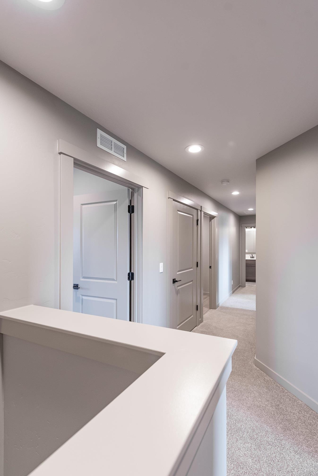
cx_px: 178
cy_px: 261
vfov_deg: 96.4
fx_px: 212
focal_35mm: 16
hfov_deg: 73.5
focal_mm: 14
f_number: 4
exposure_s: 1/50
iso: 1600
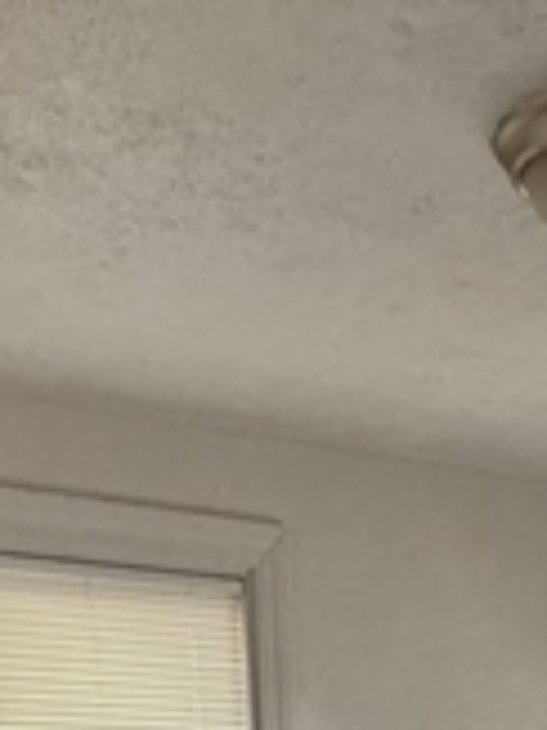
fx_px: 1392
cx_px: 453
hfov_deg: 21.9
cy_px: 1424
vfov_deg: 19.2
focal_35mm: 66
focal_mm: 2.22
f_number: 2.2
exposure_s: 1/78
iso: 320
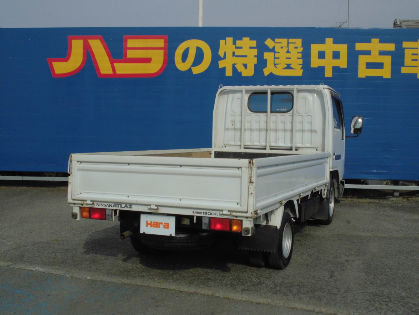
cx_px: 210
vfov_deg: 33.6
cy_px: 158
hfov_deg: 43.9
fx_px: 520
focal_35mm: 43
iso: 100
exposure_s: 1/800
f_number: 4.5
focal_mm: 7.8
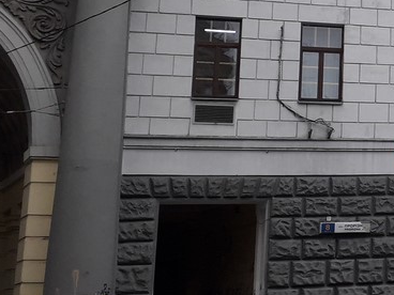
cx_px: 636
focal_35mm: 88
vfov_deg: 16.6
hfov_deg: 18.8
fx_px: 1002
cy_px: 33
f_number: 1.9
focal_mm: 3.6
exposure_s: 1/126
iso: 40
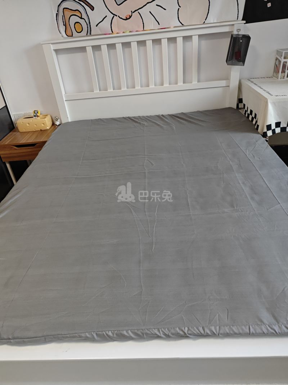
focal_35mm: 24
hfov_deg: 56.8
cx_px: 144
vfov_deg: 71.6
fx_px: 266
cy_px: 192
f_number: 1.6
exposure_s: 1/100
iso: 200
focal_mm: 5.84
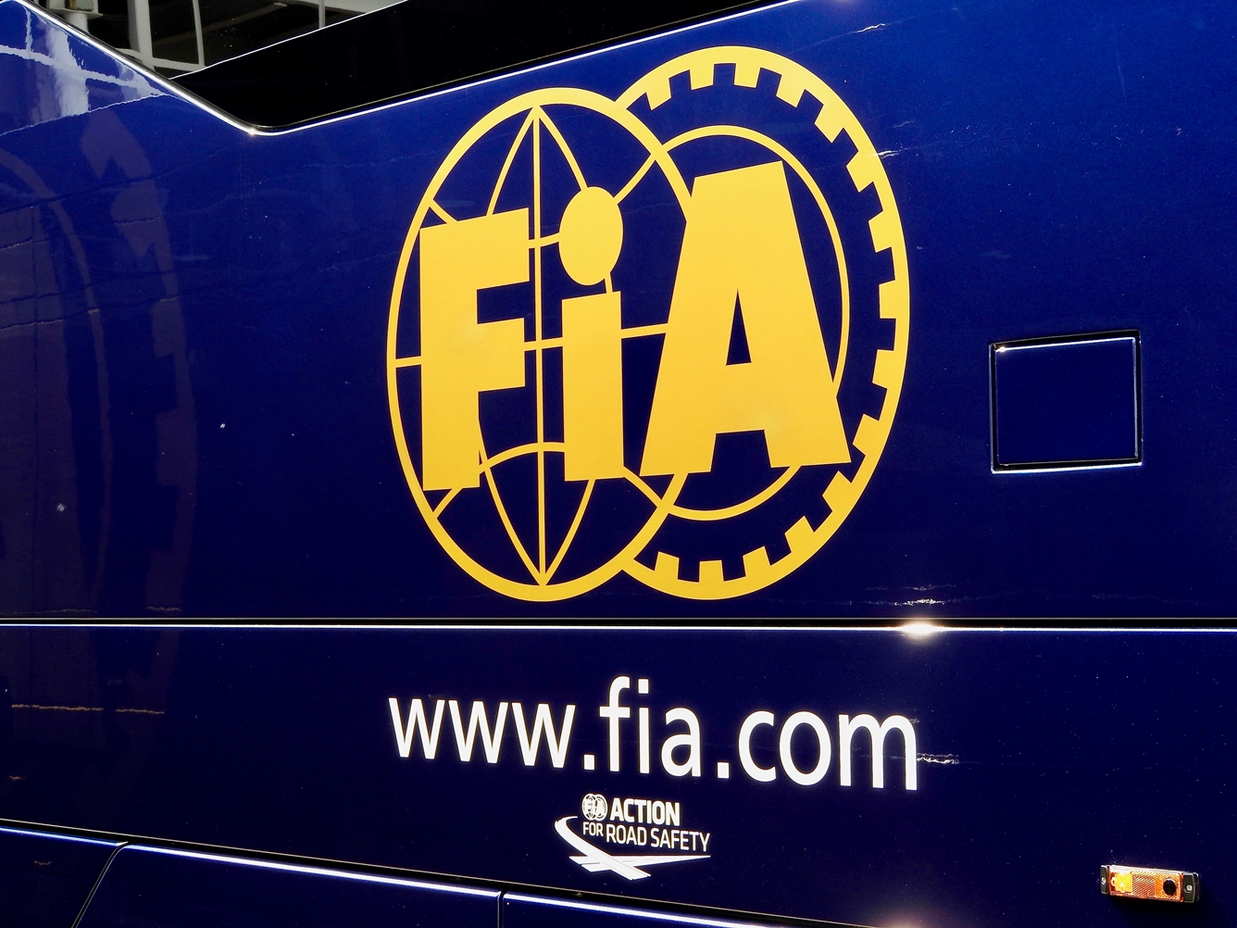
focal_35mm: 70
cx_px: 618
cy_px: 464
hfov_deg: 27.8
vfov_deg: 21.0
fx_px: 2501
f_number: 4.5
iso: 100
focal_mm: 12.5
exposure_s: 1/125
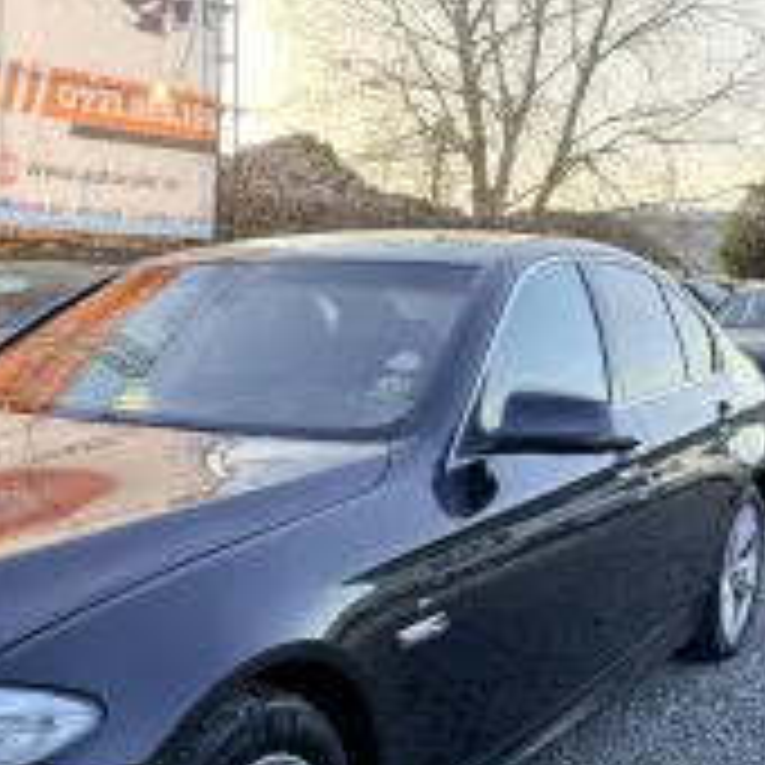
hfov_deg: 36.2
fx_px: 1125
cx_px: 144
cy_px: 603
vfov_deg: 36.4
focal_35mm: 45
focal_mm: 6.76
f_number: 1.78
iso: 100
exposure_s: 1/728
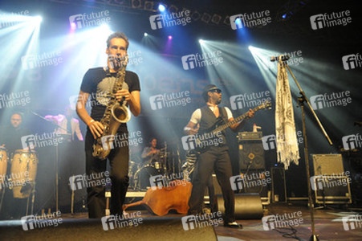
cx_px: 181
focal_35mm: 32
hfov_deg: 58.8
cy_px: 120
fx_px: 322
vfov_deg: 41.1
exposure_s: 1/125
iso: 6400
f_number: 5.6
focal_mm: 32
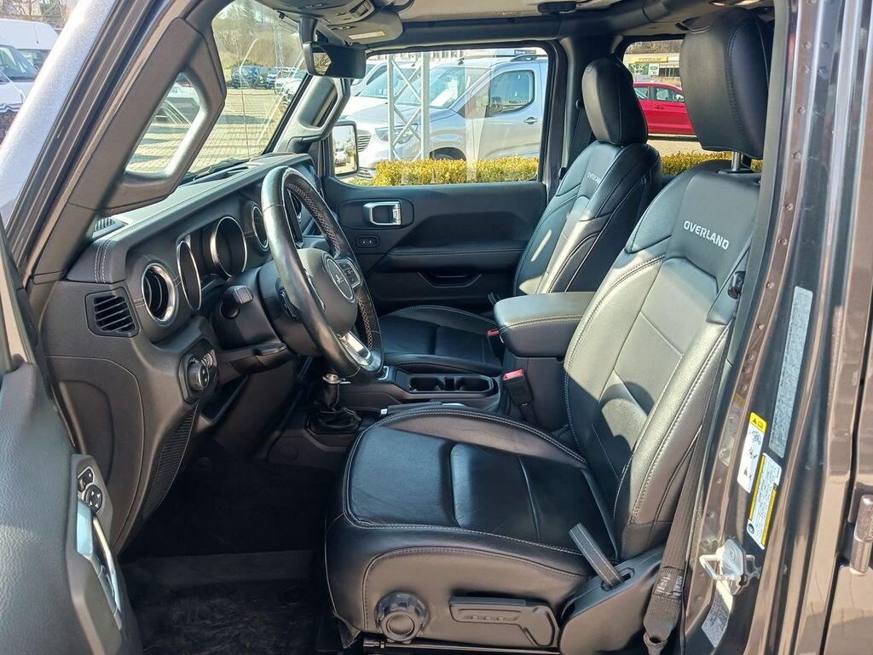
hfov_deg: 65.3
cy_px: 328
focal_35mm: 27
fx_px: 681
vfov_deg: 51.4
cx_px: 436
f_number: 1.8
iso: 40
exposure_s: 1/50
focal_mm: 4
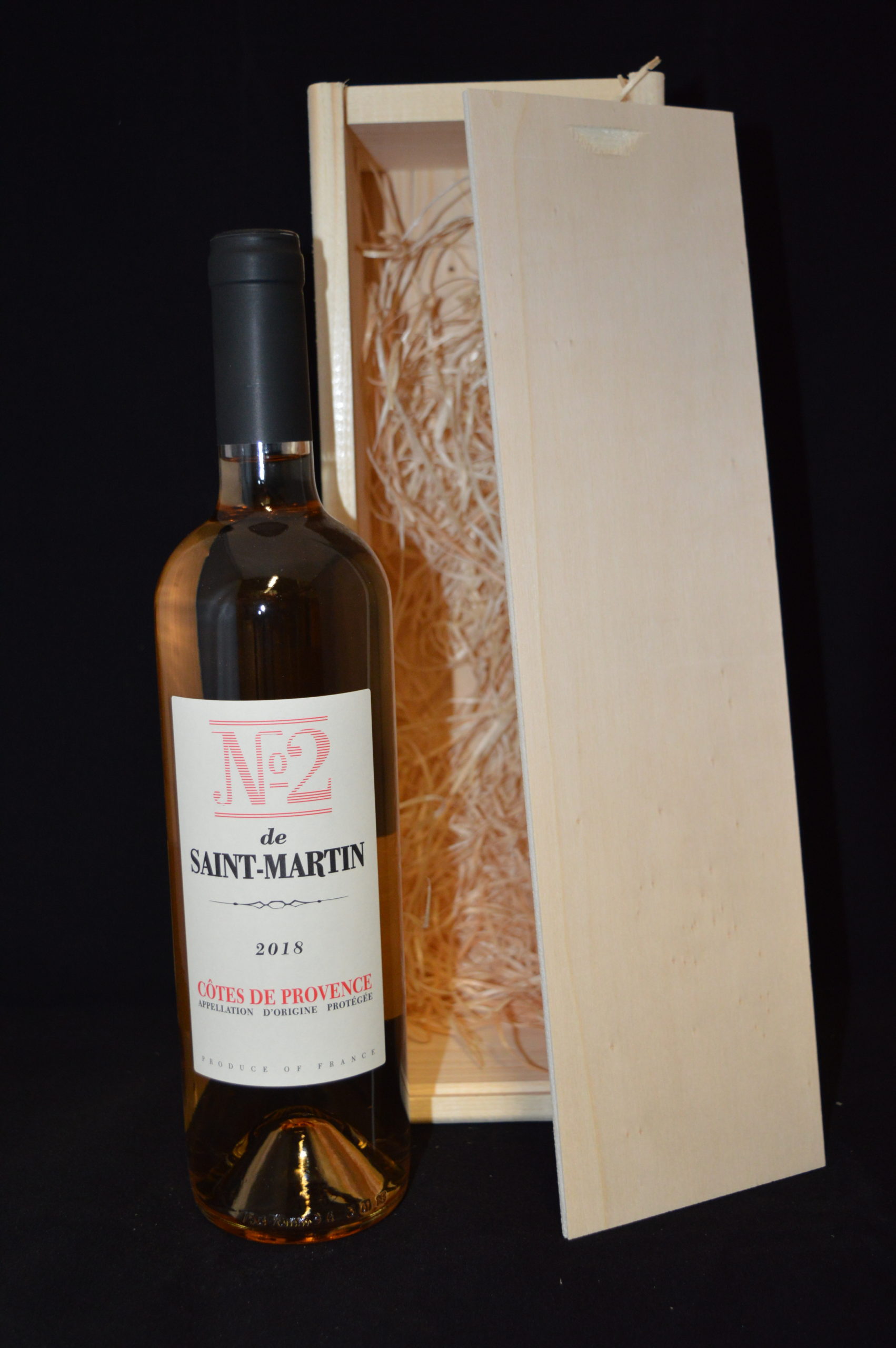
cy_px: 674
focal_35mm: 42
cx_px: 448
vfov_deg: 46.4
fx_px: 1571
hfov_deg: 31.8
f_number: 4.2
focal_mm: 28
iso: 900
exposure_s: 1/60
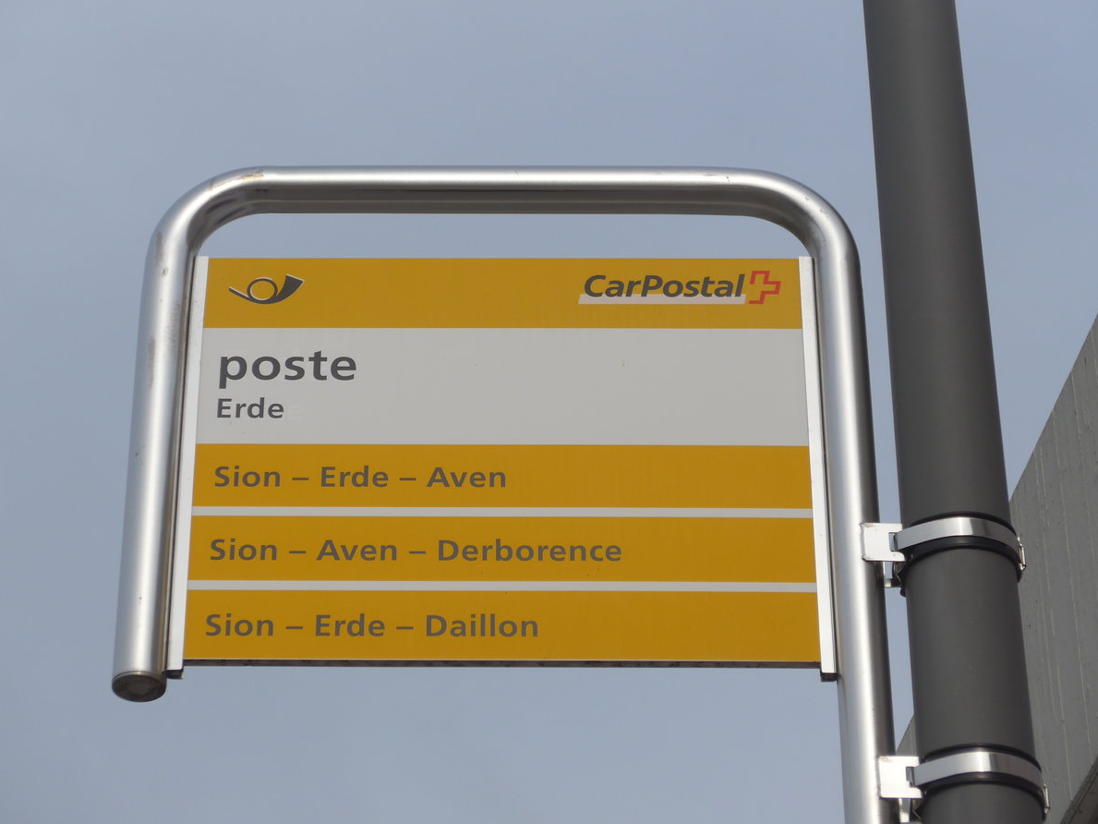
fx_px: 3521
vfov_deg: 13.3
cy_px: 410
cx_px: 549
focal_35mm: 111
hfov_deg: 17.7
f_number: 4.9
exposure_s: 1/800
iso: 80
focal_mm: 21.6
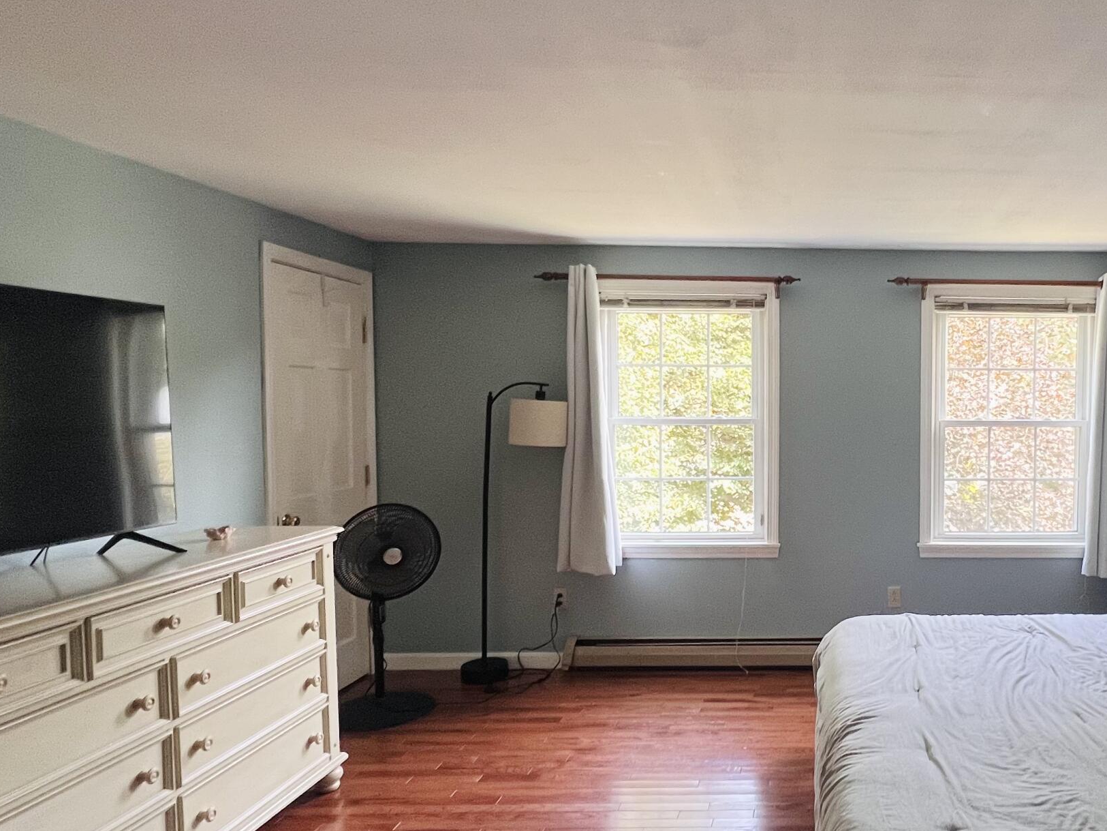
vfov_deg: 56.8
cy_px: 444
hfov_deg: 66.0
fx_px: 768
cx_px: 862
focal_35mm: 24
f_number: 1.8
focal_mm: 1.57
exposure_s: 1/120
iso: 200
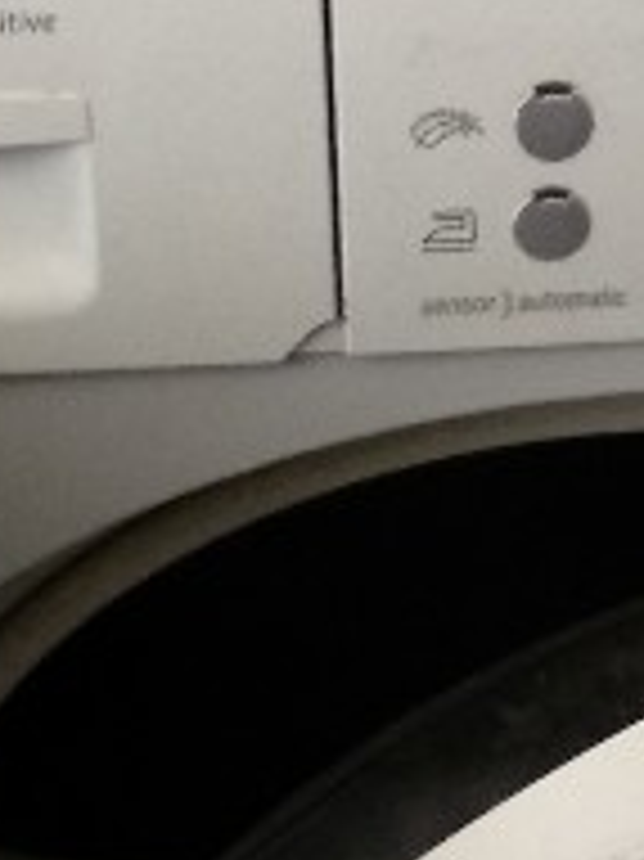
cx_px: 644
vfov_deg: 19.6
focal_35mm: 98
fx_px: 2434
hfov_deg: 14.8
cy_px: 801
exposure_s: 1/25
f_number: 2.2
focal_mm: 3.81
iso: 800
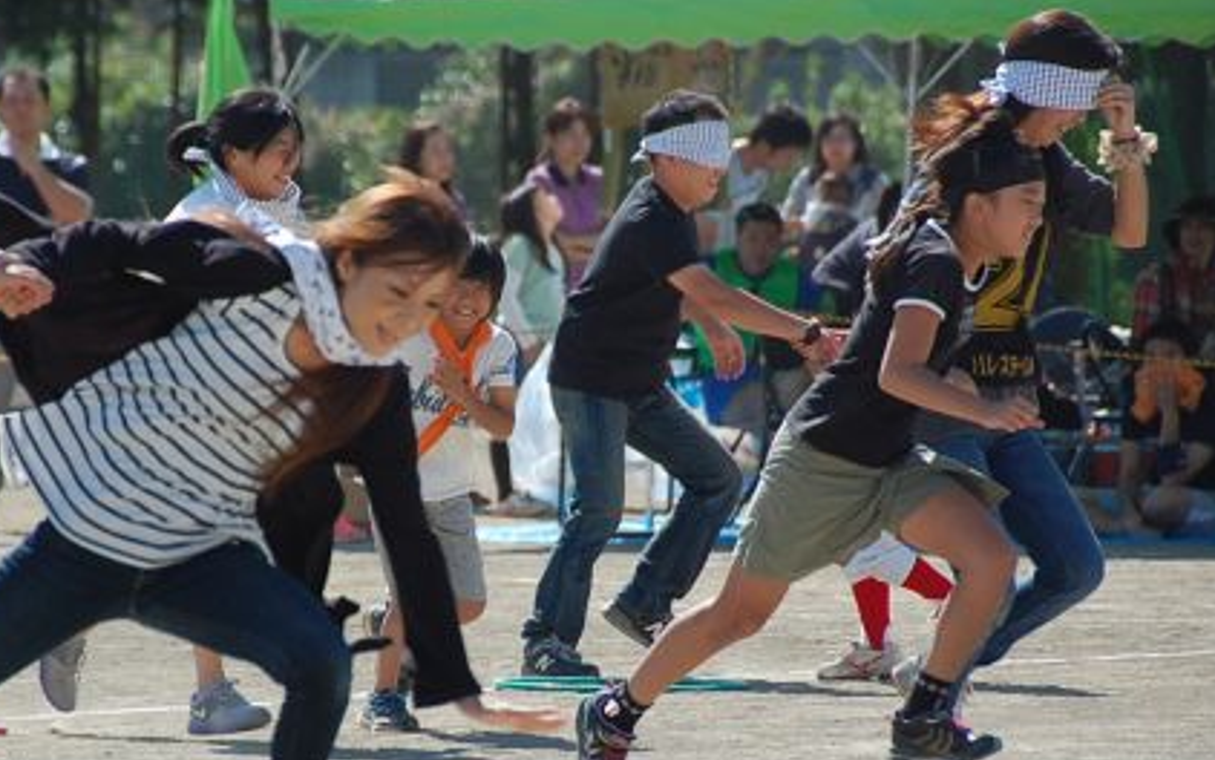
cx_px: 466
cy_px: 512
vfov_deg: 2.8
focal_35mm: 463
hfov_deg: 4.5
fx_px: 15335
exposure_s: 1/1000
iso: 360
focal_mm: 200
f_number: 5.6
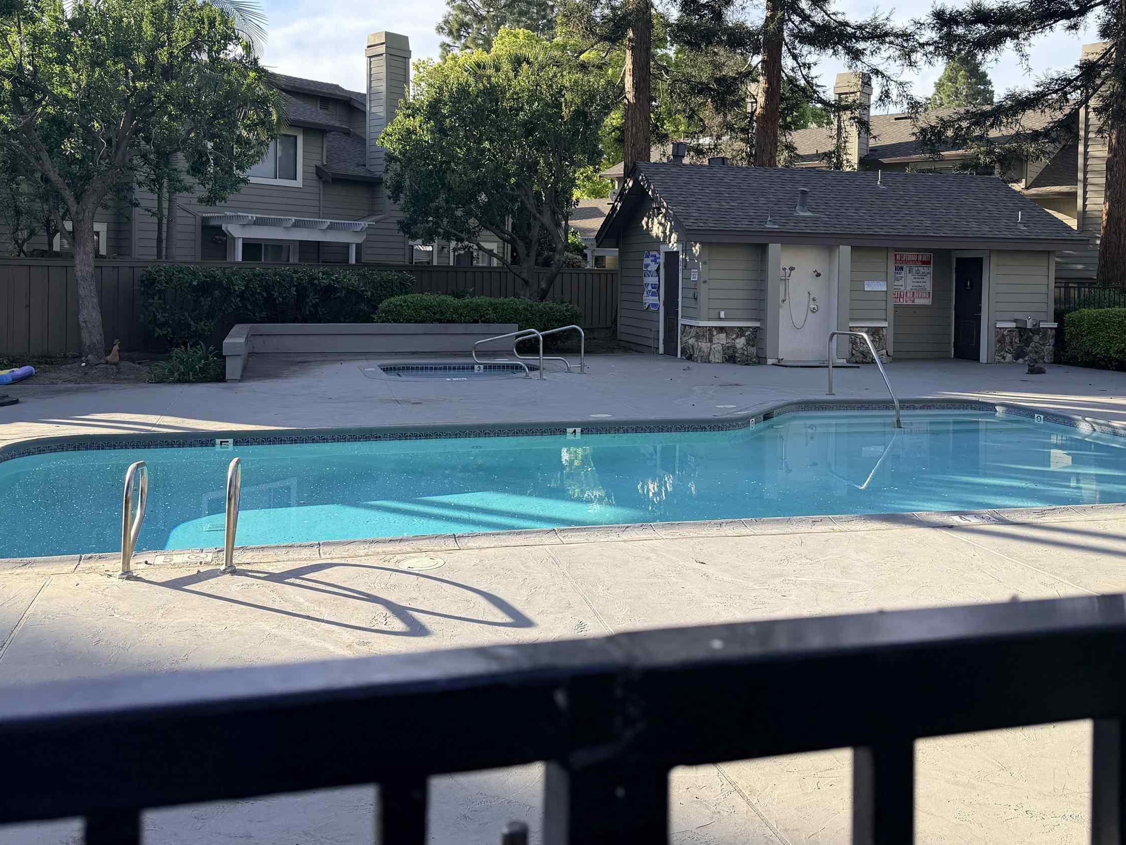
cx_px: 599
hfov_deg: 55.3
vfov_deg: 42.4
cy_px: 282
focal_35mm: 33
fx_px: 1074
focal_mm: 6.76
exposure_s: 1/2232
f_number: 1.78
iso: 100
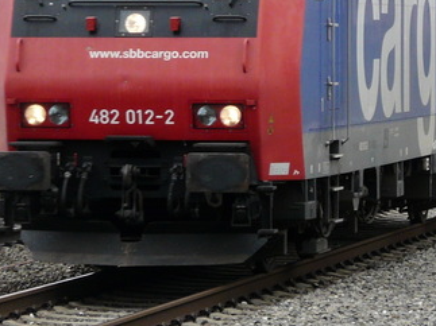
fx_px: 3941
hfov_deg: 6.3
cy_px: 79
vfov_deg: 4.7
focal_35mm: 313
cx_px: 216
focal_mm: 16.6
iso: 100
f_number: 4
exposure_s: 1/200
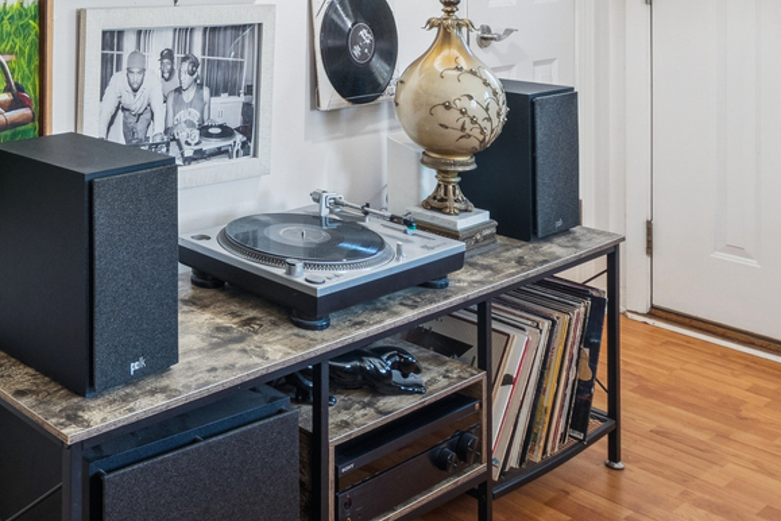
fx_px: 911
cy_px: -69
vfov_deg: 28.6
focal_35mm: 42
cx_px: 30
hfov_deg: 41.4
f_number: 8
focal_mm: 10
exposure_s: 1/20
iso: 250
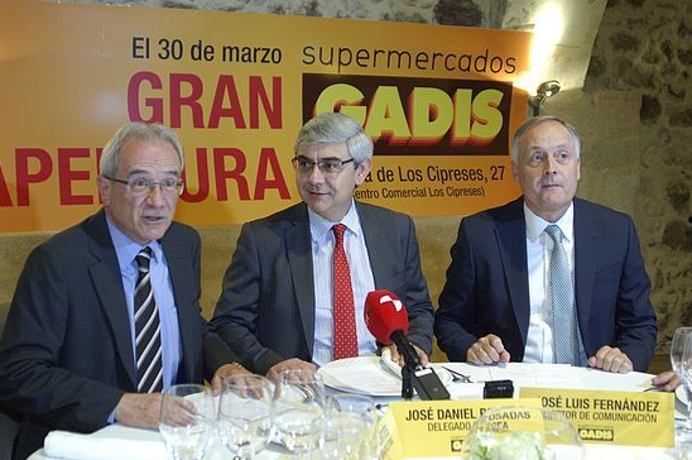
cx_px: 295
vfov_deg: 30.4
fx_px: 845
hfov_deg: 44.4
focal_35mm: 44
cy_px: 195
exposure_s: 1/50
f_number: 2.8
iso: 800
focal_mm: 24
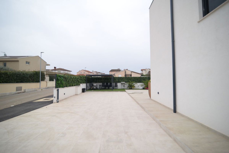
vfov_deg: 73.8
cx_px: 114
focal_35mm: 16
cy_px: 76
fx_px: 102
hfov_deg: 96.7
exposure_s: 1/800
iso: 125
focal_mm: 16
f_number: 22
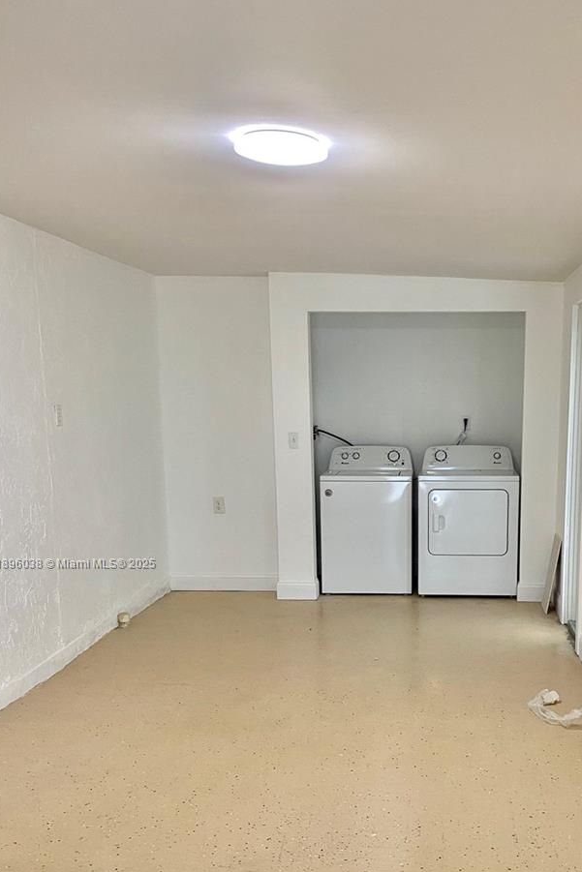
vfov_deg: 52.3
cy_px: 564
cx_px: 414
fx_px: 873
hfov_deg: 36.3
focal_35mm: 36
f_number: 1.8
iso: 160
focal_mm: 4.25
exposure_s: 1/60
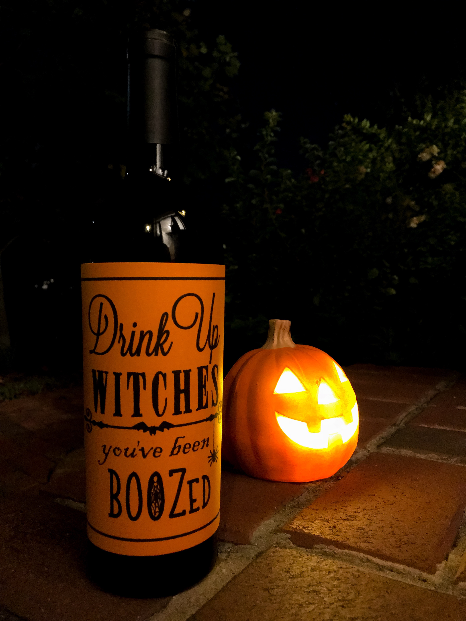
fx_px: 503
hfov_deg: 49.7
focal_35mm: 28
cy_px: 310
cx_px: 233
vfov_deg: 63.4
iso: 640
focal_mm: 3.99
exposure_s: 1/4
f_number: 1.8
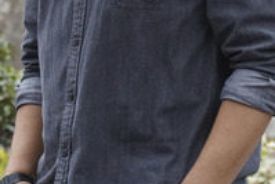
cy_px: -35
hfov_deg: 4.0
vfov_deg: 2.7
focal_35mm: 510
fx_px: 3899
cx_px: 95
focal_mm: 130
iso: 5000
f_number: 8
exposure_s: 1/500
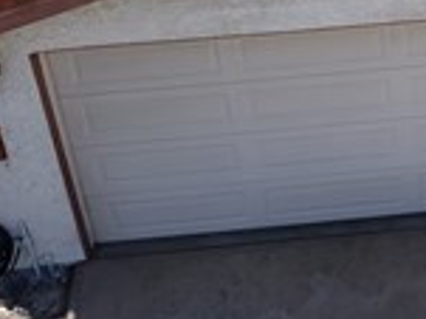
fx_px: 2004
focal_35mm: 163
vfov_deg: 8.4
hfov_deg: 11.5
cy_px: -418
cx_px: 694
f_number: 1.8
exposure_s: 1/3200
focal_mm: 8.67
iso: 260
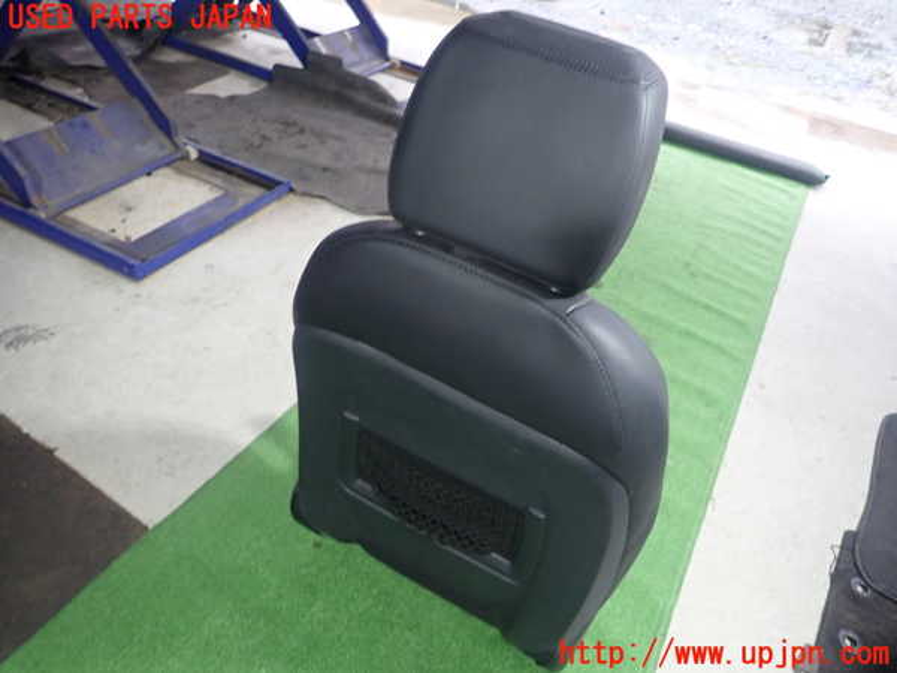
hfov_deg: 69.4
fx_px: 648
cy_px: 336
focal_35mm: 25
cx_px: 448
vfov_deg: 54.9
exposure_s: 1/30
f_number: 2
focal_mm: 4.5
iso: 250
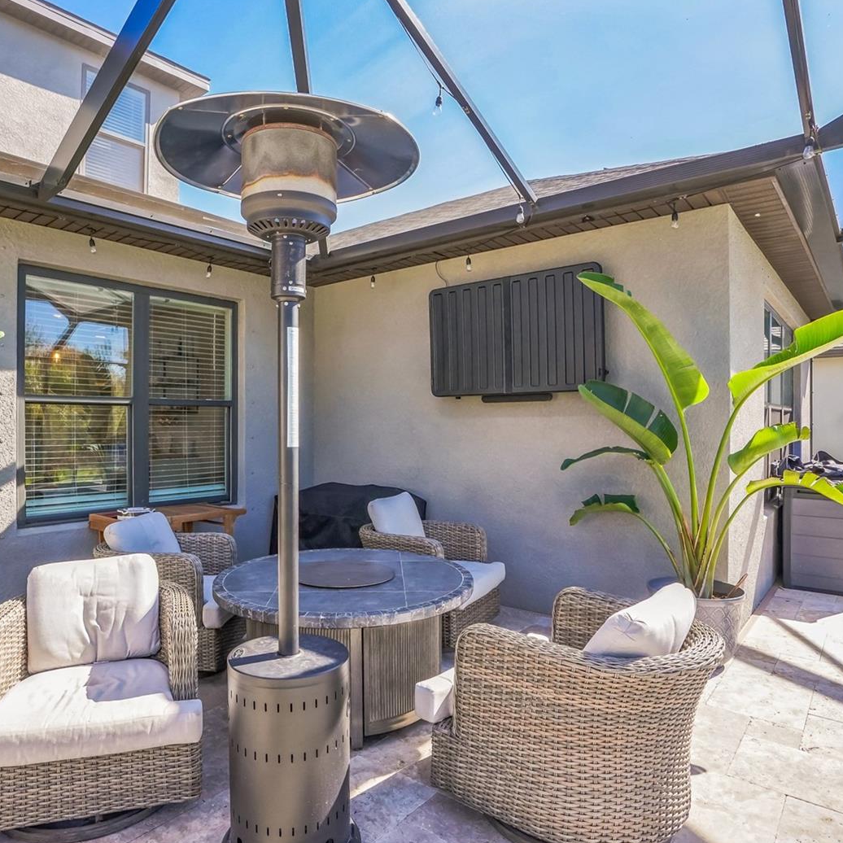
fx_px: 579
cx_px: 370
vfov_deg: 72.1
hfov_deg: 71.9
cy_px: 426
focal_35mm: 21
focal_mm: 16
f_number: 9
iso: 1600
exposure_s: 1/400
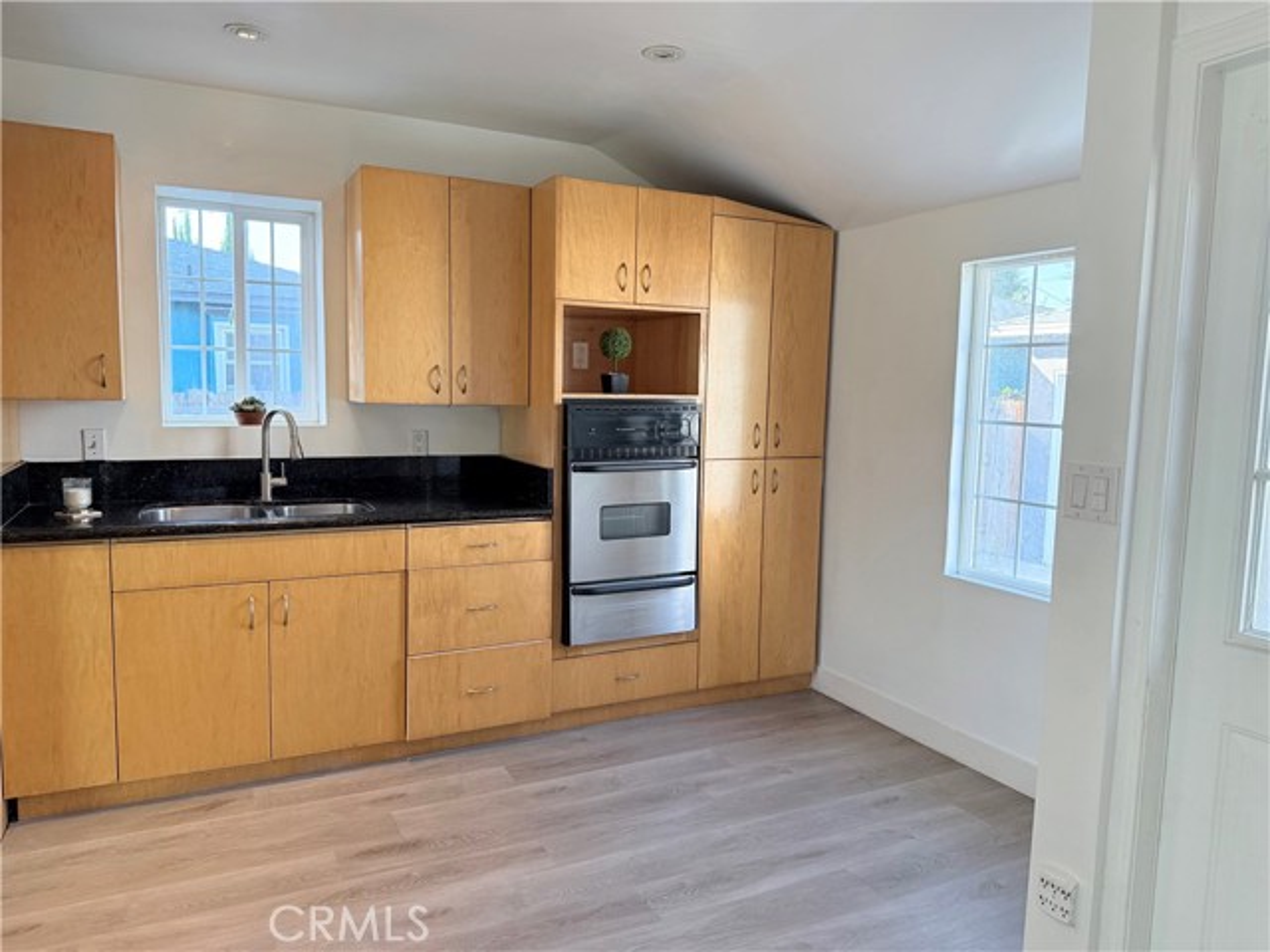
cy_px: 476
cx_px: 635
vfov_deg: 56.8
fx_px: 881
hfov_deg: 71.6
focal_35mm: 24
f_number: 1.78
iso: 200
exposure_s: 1/201
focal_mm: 6.76
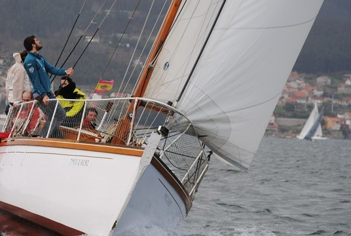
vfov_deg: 4.8
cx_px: 107
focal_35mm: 290
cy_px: 116
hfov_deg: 7.1
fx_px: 2834
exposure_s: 1/500
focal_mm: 116
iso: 125
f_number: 5.6
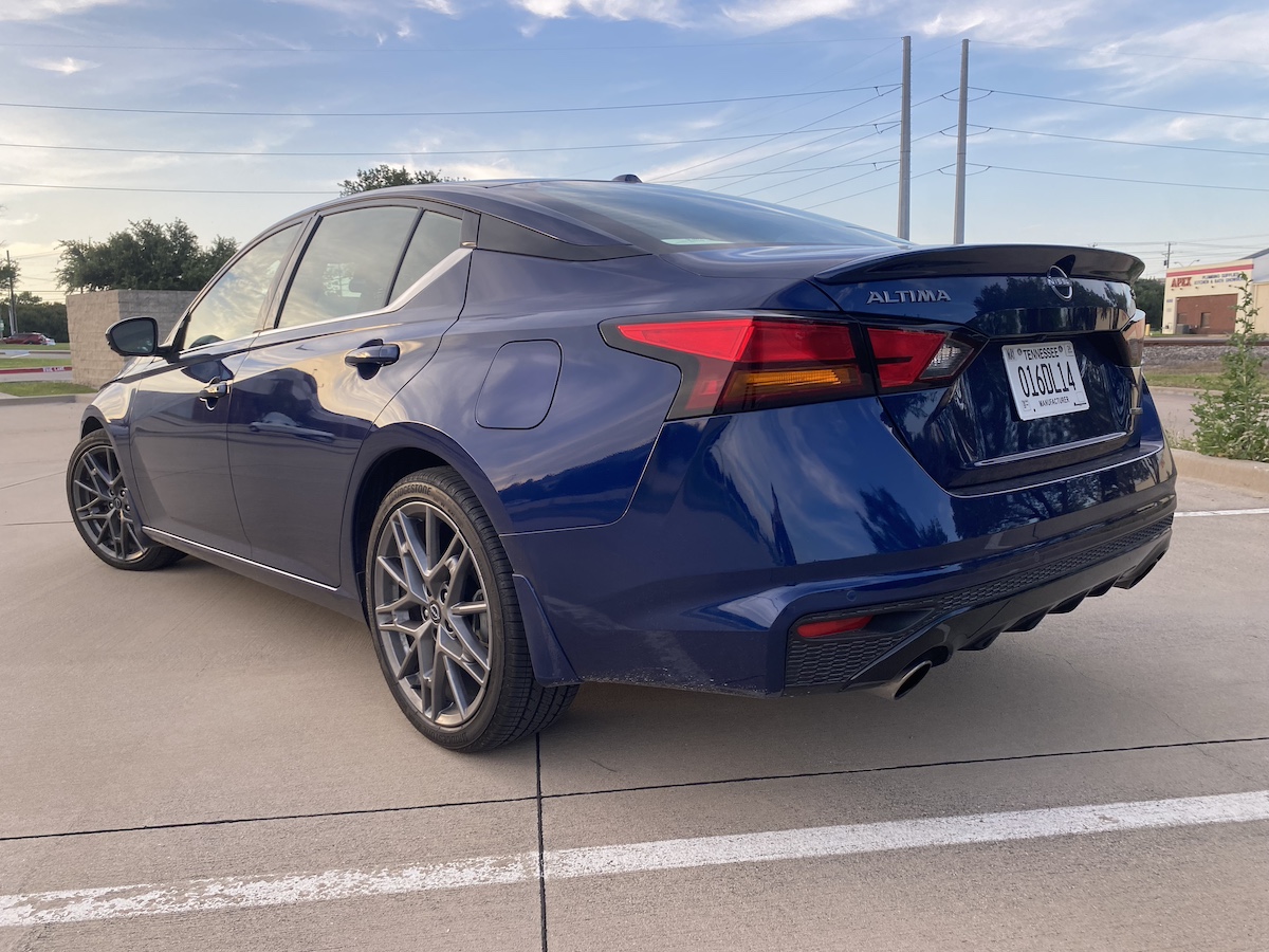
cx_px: 634
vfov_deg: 53.1
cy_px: 476
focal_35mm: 26
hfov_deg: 67.3
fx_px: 953
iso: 32
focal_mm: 4.25
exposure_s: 1/432
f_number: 1.8
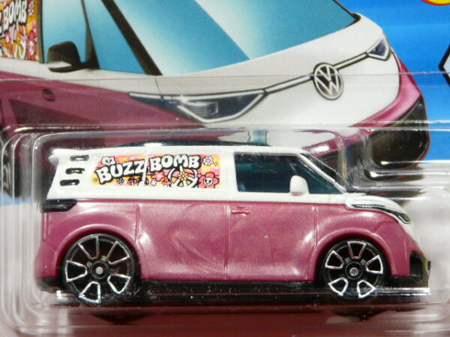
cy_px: 168
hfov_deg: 11.9
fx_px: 2158
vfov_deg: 8.9
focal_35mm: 166
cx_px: 225
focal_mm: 17
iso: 200
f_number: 3.6
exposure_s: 1/50
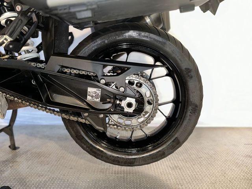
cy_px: 94
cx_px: 126
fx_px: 175
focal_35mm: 24
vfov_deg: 56.8
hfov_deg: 71.6
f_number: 1.78
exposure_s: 1/17
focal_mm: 6.86
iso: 100
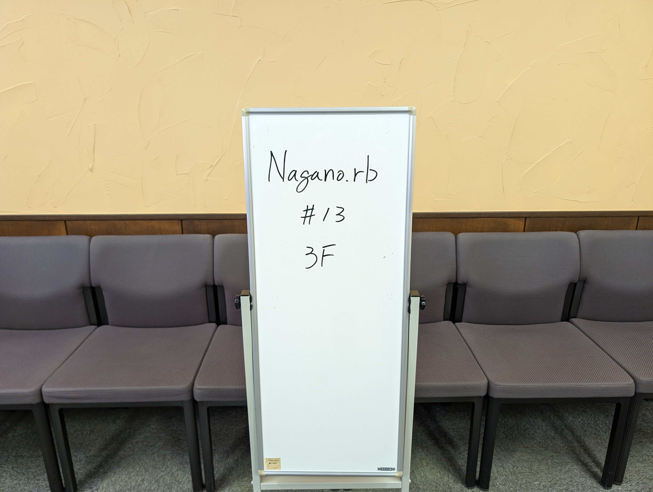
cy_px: 246
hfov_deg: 71.5
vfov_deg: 56.9
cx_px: 326
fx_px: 453
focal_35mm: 24
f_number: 1.68
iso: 106
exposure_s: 1/24
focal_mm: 6.9
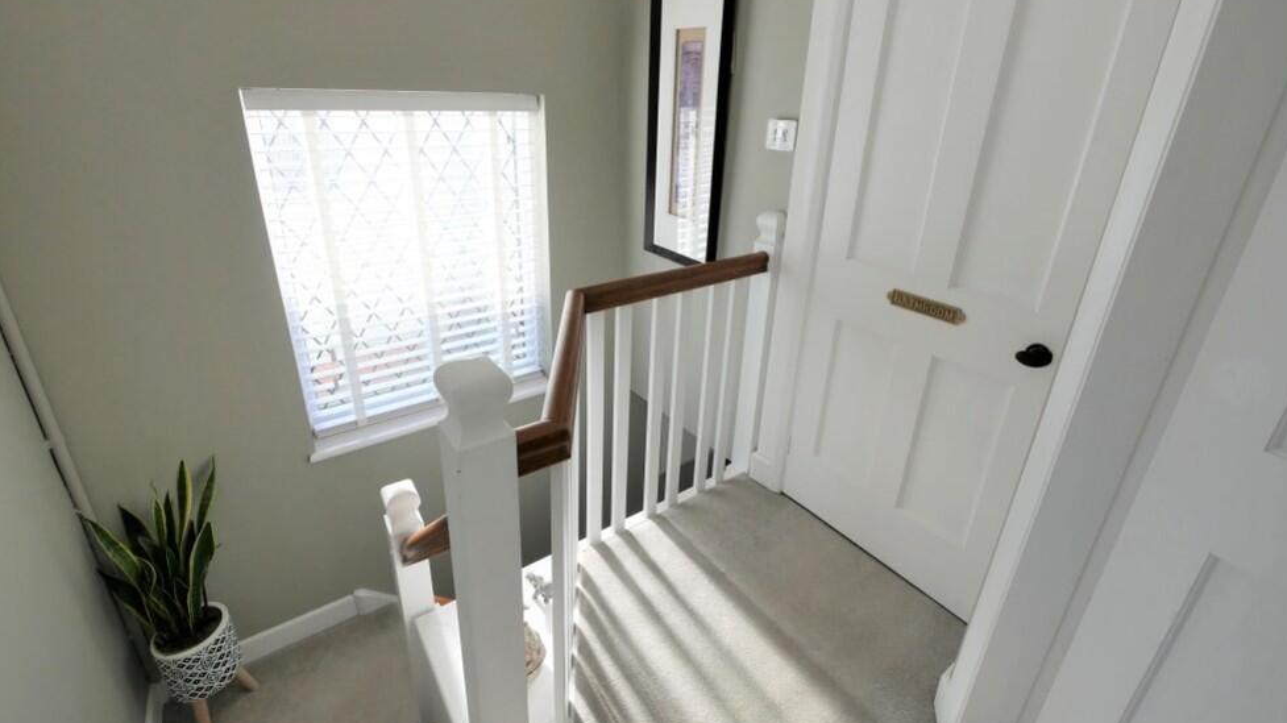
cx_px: 630
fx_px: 546
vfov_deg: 66.8
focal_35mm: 16
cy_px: 321
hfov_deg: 99.4
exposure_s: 1/160
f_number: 4.5
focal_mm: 7
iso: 200
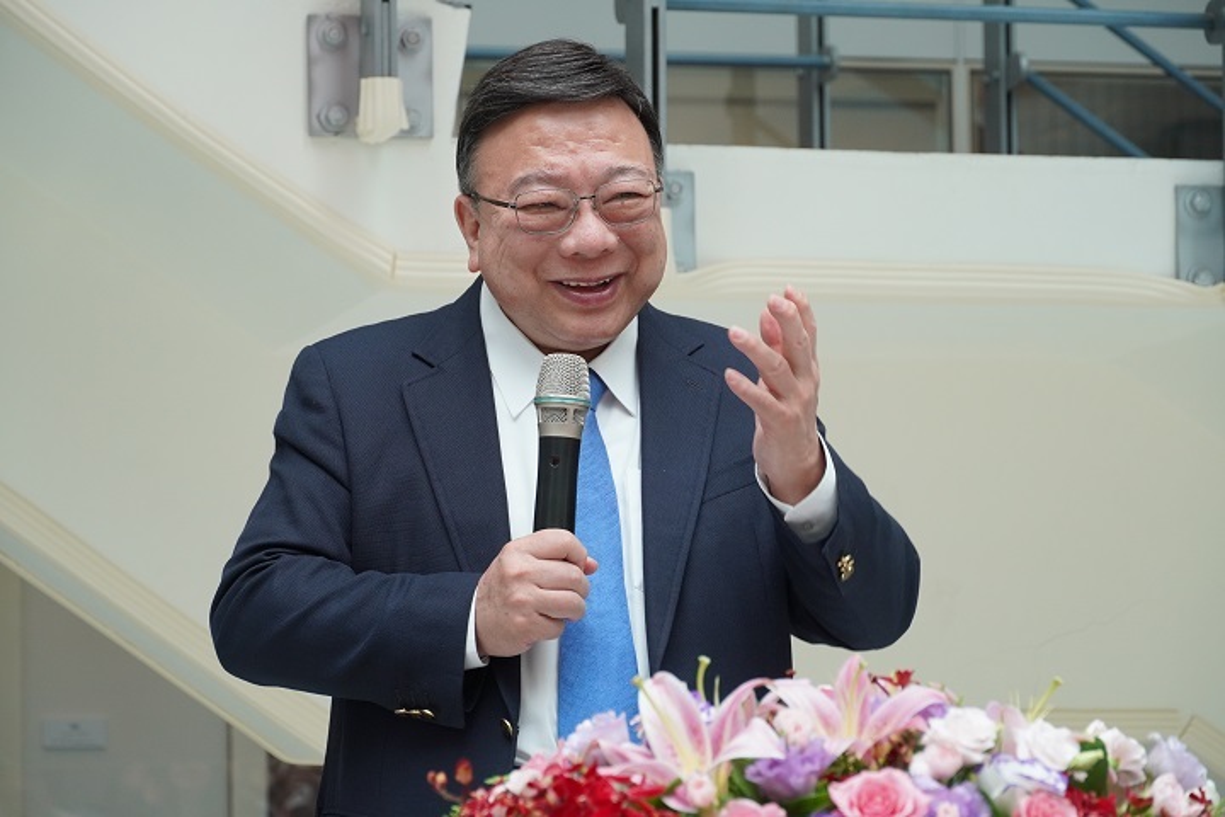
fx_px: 4083
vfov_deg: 11.4
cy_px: 408
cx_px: 612
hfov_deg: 17.1
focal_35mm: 120
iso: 640
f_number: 5.6
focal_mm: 80
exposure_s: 1/160
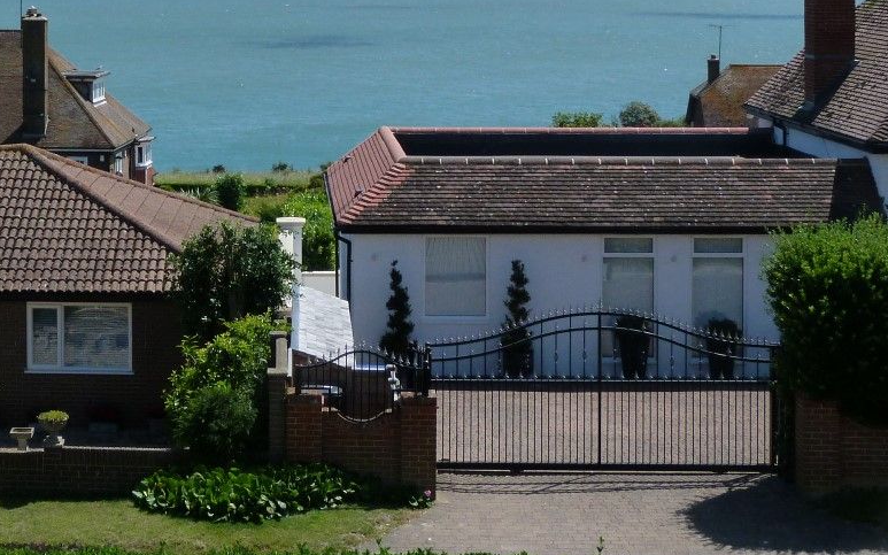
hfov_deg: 25.7
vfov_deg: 16.2
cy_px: -9
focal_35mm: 79
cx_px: 180
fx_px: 1912
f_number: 5.6
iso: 125
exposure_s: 1/500
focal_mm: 7.3
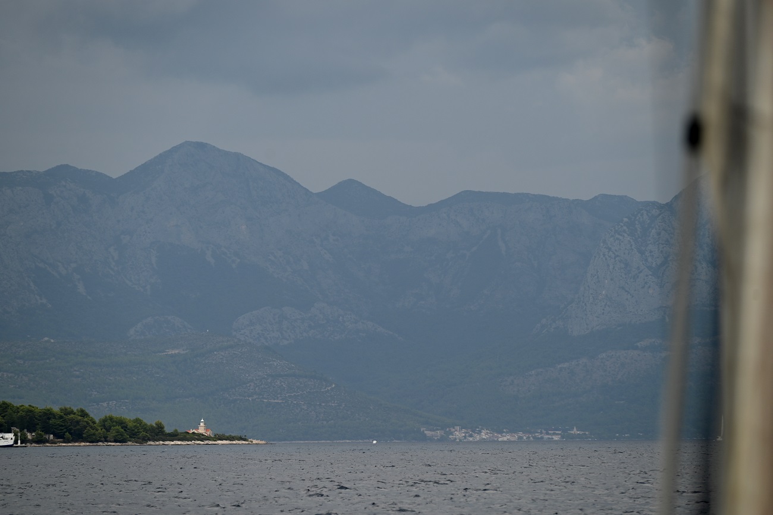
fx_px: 3973
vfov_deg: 7.4
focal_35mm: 185
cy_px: 258
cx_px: 386
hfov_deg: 11.1
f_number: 5.6
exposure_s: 1/1000
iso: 200
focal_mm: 185
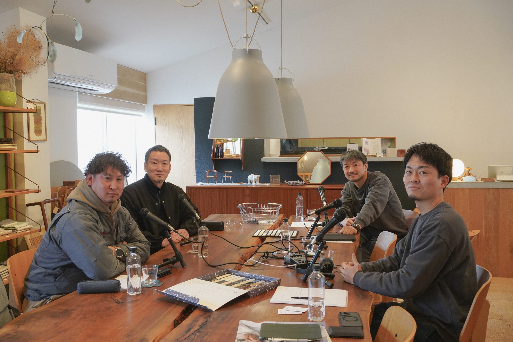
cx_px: 256
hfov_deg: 54.4
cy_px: 171
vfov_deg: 37.9
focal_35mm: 35
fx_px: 499
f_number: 9
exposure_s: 1/40
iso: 2500
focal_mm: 35
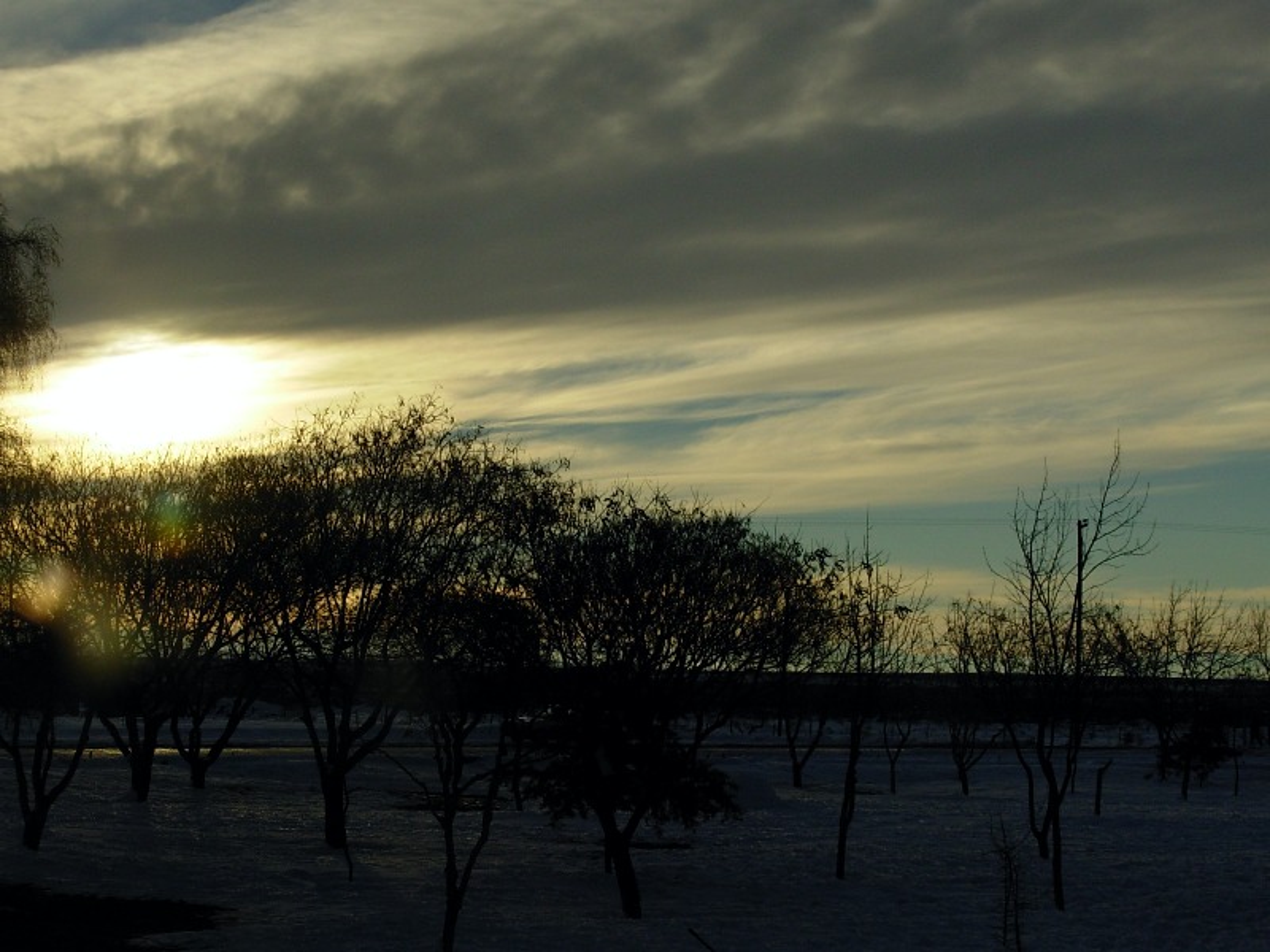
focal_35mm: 76
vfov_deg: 19.4
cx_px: 635
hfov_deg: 25.7
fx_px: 2788
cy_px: 476
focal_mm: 12.5
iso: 50
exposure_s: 1/575
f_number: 6.1
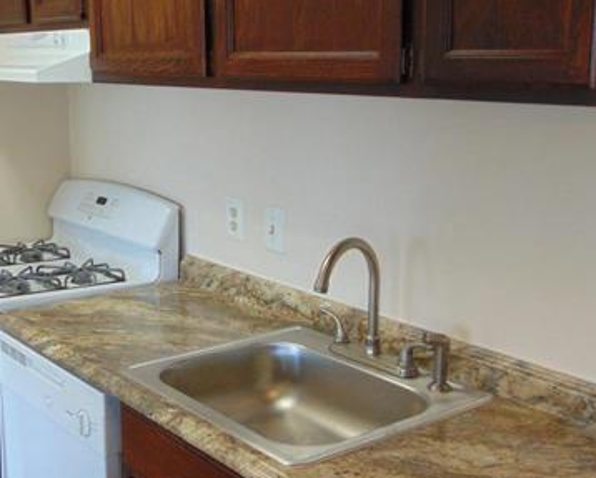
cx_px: 199
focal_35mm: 49
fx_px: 865
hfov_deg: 37.6
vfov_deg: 30.9
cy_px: 233
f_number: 3
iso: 160
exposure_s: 1/30
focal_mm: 4.5
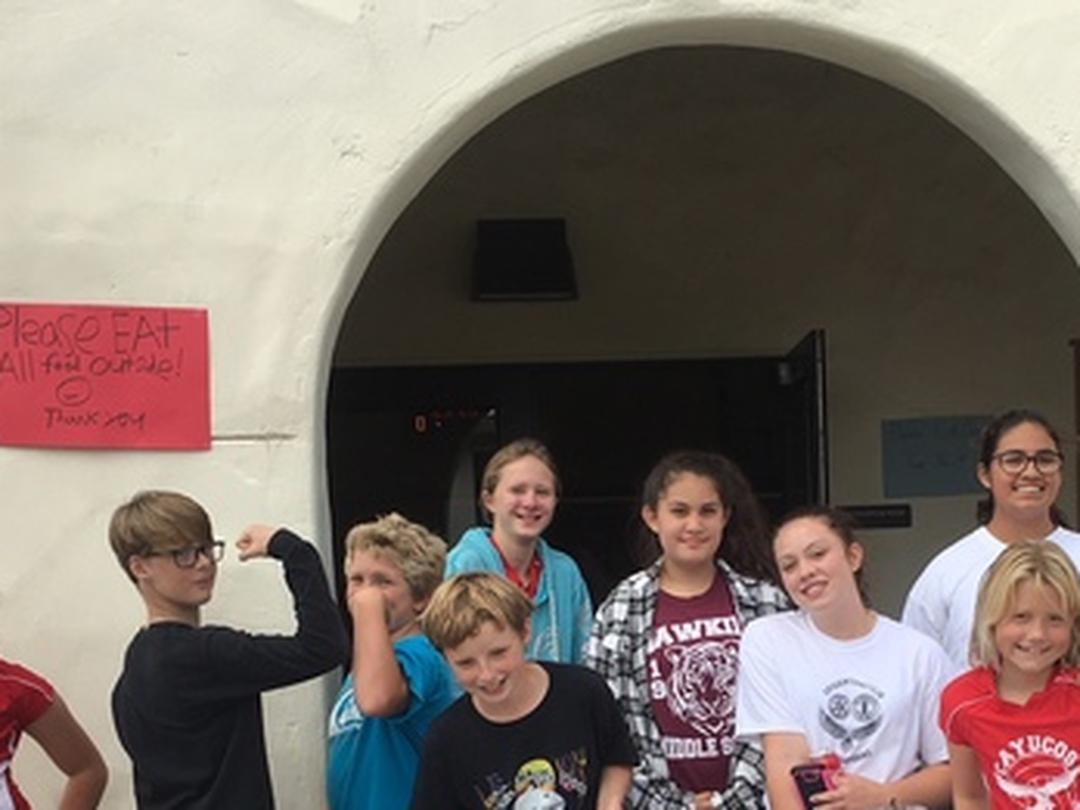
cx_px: 729
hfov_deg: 31.9
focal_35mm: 60
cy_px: 736
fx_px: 1872
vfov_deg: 23.7
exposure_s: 1/1012
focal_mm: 4.15
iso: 25
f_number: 2.2
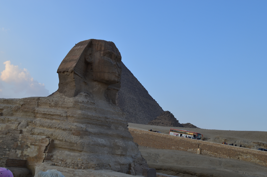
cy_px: 88
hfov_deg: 41.2
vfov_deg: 28.0
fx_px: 355
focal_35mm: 48
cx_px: 134
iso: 200
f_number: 11
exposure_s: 1/125
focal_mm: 32
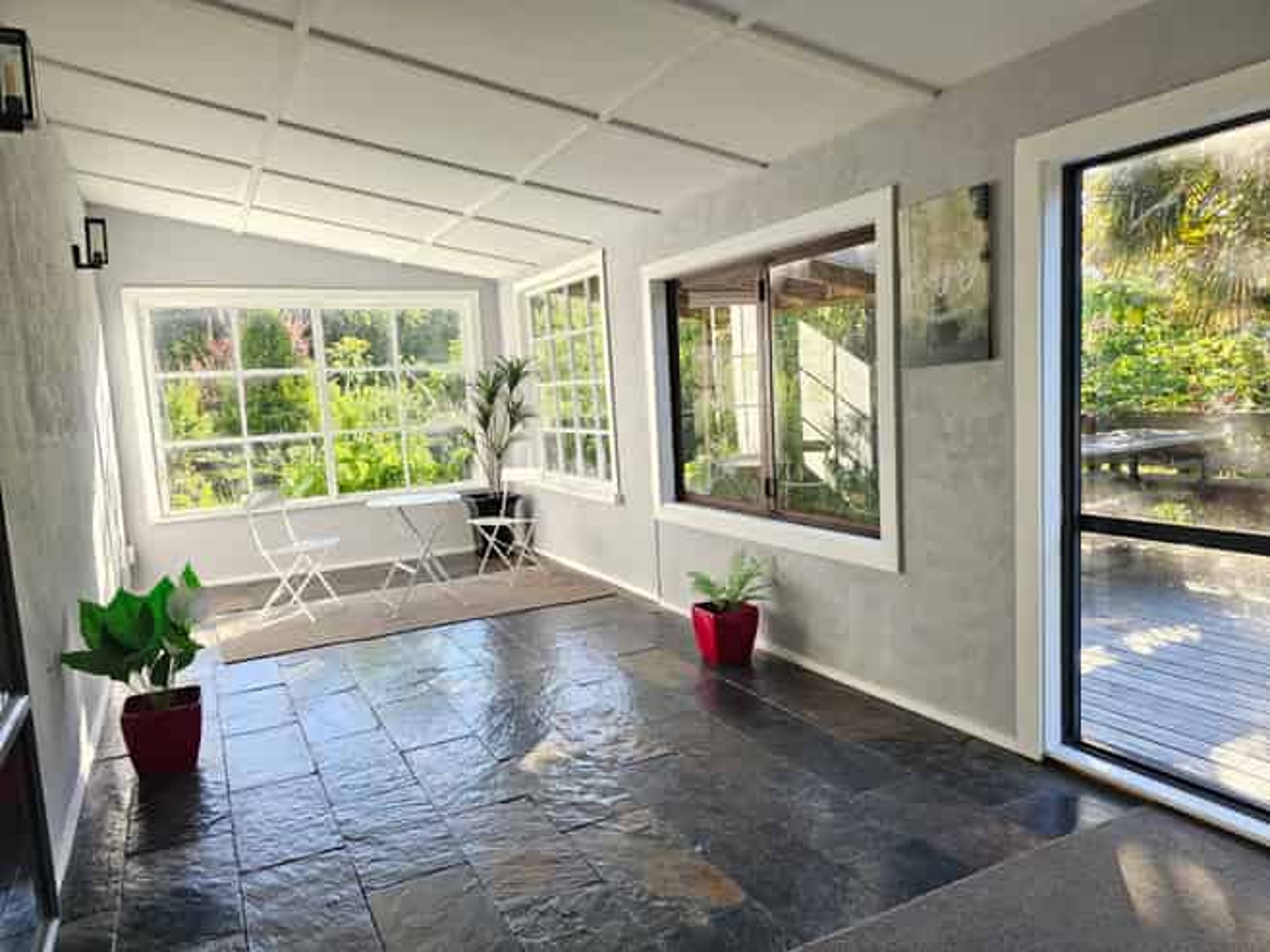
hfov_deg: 73.9
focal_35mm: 23
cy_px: 476
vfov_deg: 58.8
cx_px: 635
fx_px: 844
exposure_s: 1/359
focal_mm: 6.3
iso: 160
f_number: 1.7
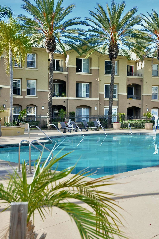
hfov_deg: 29.0
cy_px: 119
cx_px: 106
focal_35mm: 46
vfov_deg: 42.7
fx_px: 305
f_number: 6.3
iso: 200
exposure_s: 1/200
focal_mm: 20
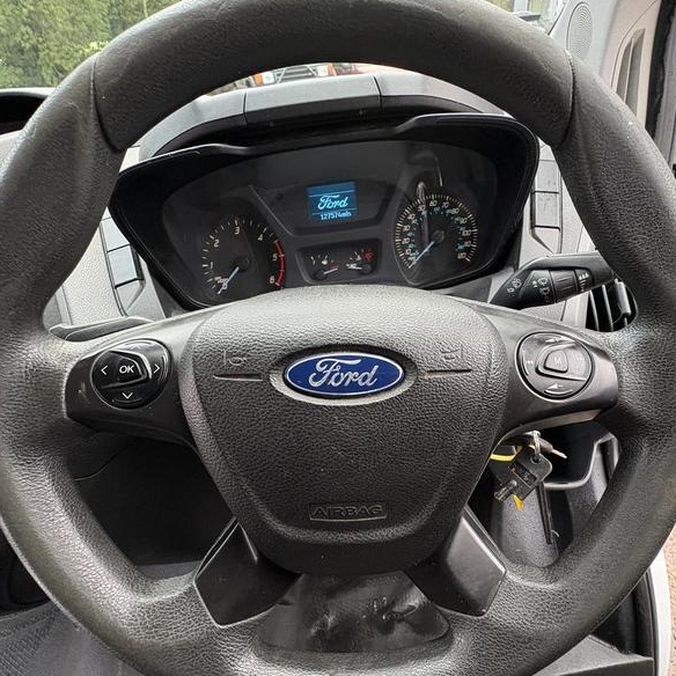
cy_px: 381
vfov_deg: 77.3
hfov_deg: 77.4
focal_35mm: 19
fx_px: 420
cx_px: 377
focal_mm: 2.22
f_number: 2.2
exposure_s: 1/60
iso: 250
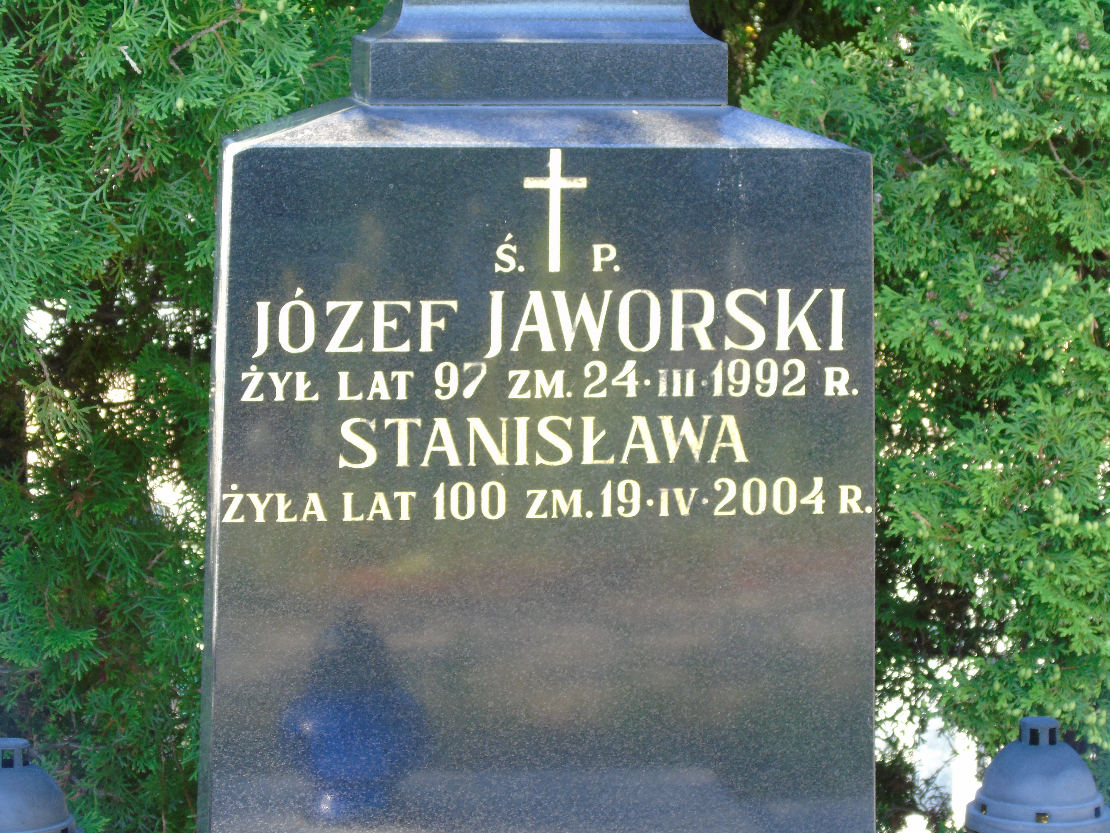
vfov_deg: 13.7
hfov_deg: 18.2
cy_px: 416
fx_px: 3463
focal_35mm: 108
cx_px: 555
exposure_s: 1/30
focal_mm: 19
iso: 100
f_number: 4.4
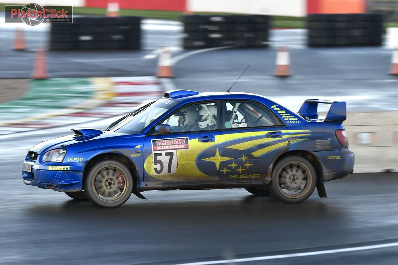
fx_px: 2239
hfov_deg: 10.2
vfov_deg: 6.8
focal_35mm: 202
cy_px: 132
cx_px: 199
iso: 180
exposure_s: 1/160
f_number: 2.8
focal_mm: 135
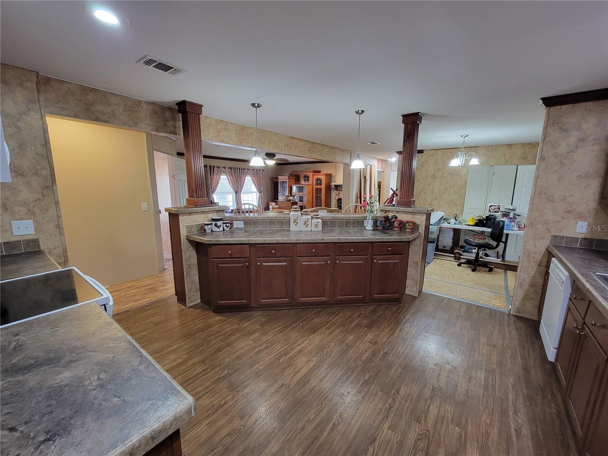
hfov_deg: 106.2
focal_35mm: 13
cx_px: 304
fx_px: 228
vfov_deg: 89.9
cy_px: 228
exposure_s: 1/30
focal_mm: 2.2
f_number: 2.2
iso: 320
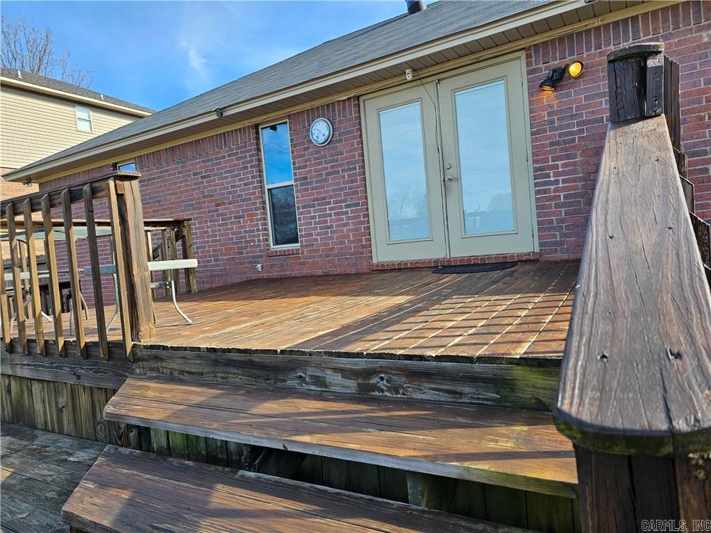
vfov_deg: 58.9
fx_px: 472
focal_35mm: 23
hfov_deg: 73.9
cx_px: 356
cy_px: 266
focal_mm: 6.3
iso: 10
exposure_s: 1/191
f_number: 1.7
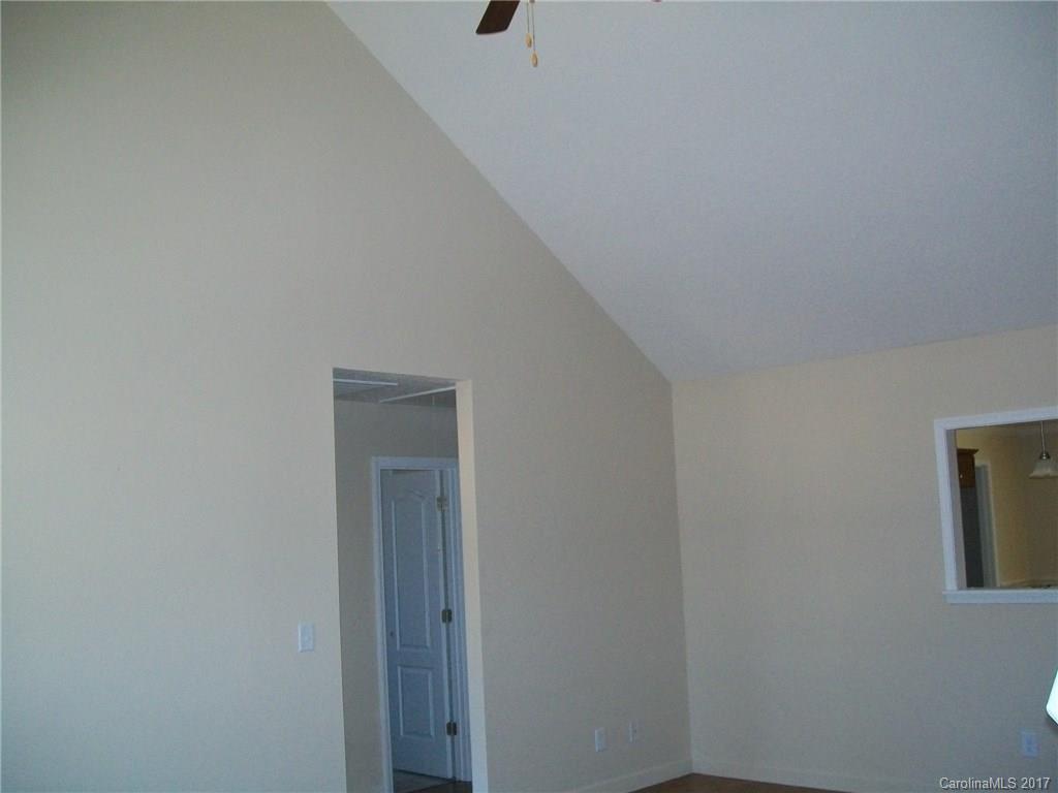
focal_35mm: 36
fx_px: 1100
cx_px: 529
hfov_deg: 51.4
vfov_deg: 39.7
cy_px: 396
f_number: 2.7
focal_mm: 6
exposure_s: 1/60
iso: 160
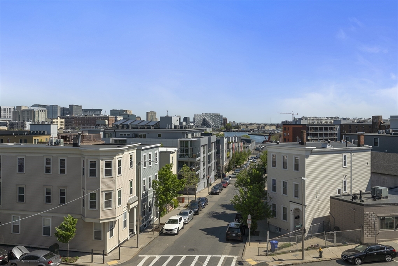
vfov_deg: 44.3
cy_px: 133
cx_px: 199
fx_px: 326
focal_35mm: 30
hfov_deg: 62.8
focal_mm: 29.5
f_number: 11
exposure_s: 1/400
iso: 320
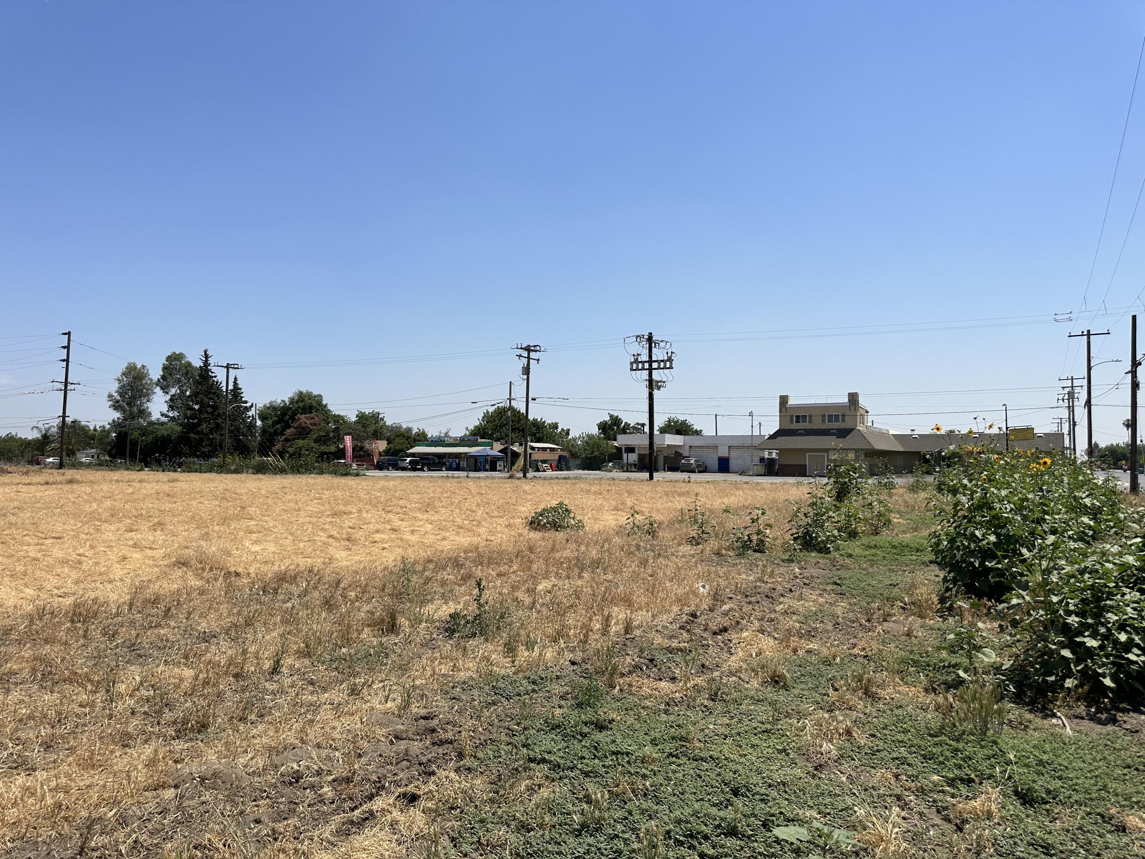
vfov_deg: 56.8
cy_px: 430
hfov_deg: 71.6
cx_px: 572
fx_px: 794
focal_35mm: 24
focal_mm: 6.86
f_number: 1.78
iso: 80
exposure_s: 1/7576
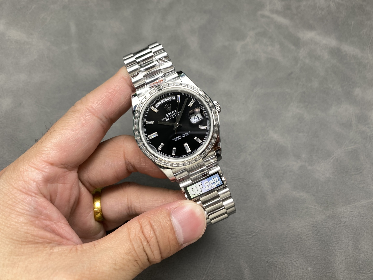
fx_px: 269
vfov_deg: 54.9
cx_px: 186
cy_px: 140
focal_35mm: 25
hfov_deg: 69.4
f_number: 1.8
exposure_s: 1/122
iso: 40
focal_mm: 4.25
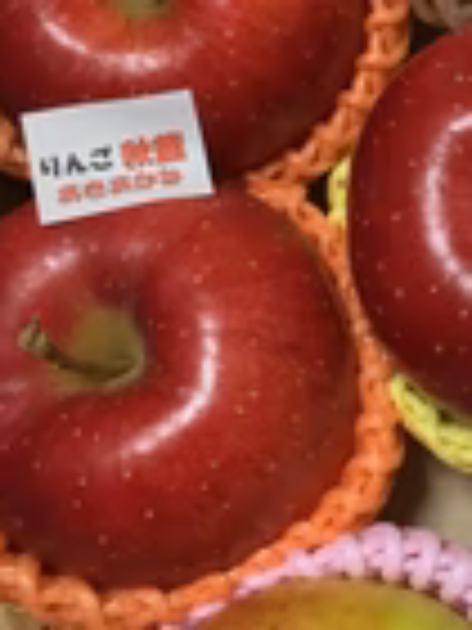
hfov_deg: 16.9
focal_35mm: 83
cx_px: 580
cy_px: 162
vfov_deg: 23.3
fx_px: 1509
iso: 100
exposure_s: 1/30
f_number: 2.2
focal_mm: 4.15
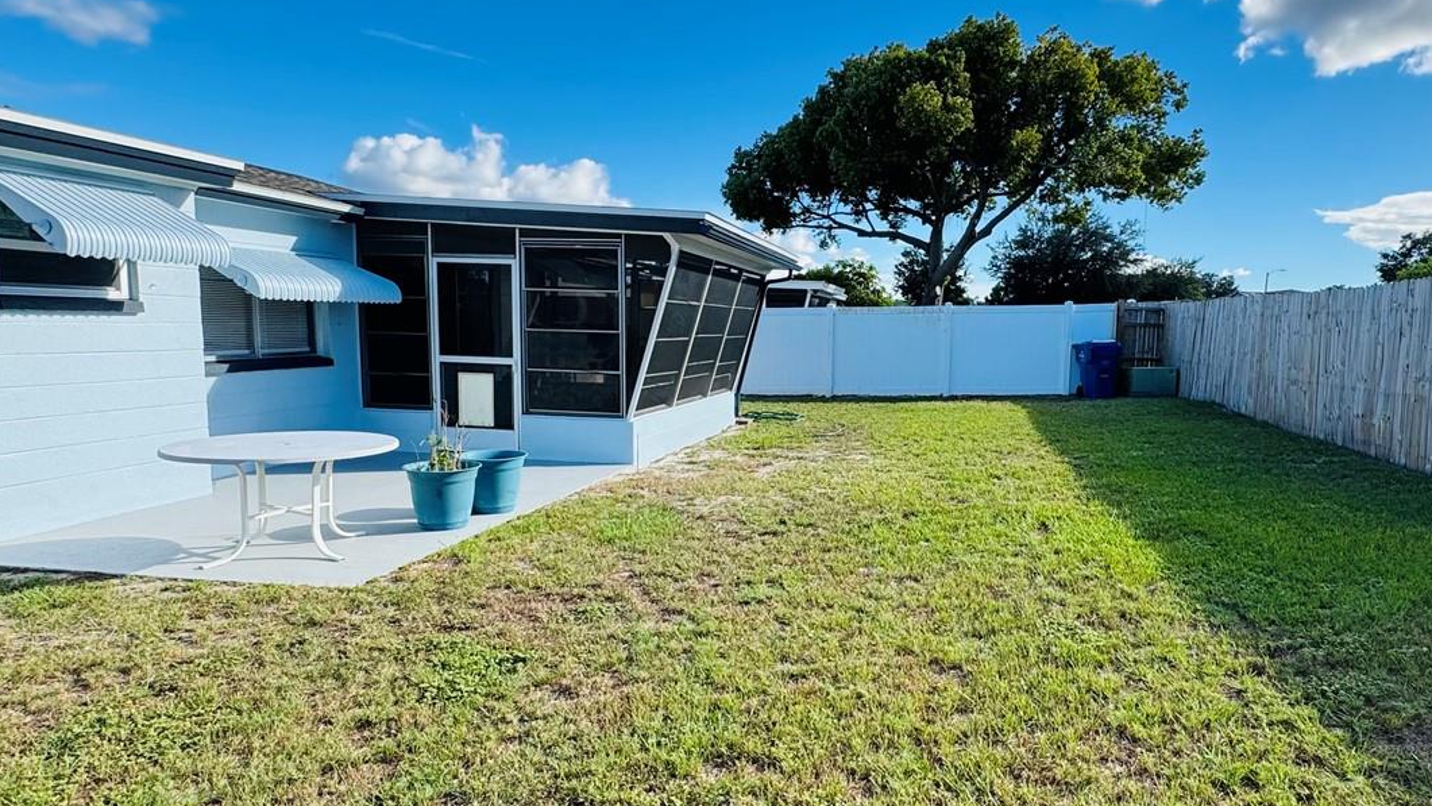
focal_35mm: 23
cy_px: 424
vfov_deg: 49.5
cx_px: 857
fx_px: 873
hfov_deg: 77.8
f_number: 2.2
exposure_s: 1/879
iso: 50
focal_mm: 2.22
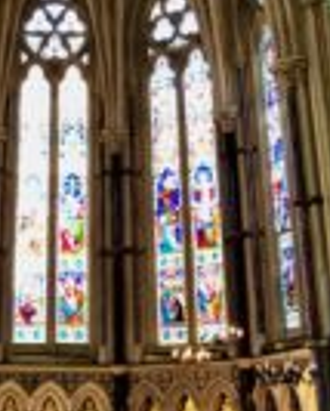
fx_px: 998
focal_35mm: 82
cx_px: 59
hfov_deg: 18.6
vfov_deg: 21.6
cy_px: -80
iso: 100
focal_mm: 3.99
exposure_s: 1/9
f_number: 1.8
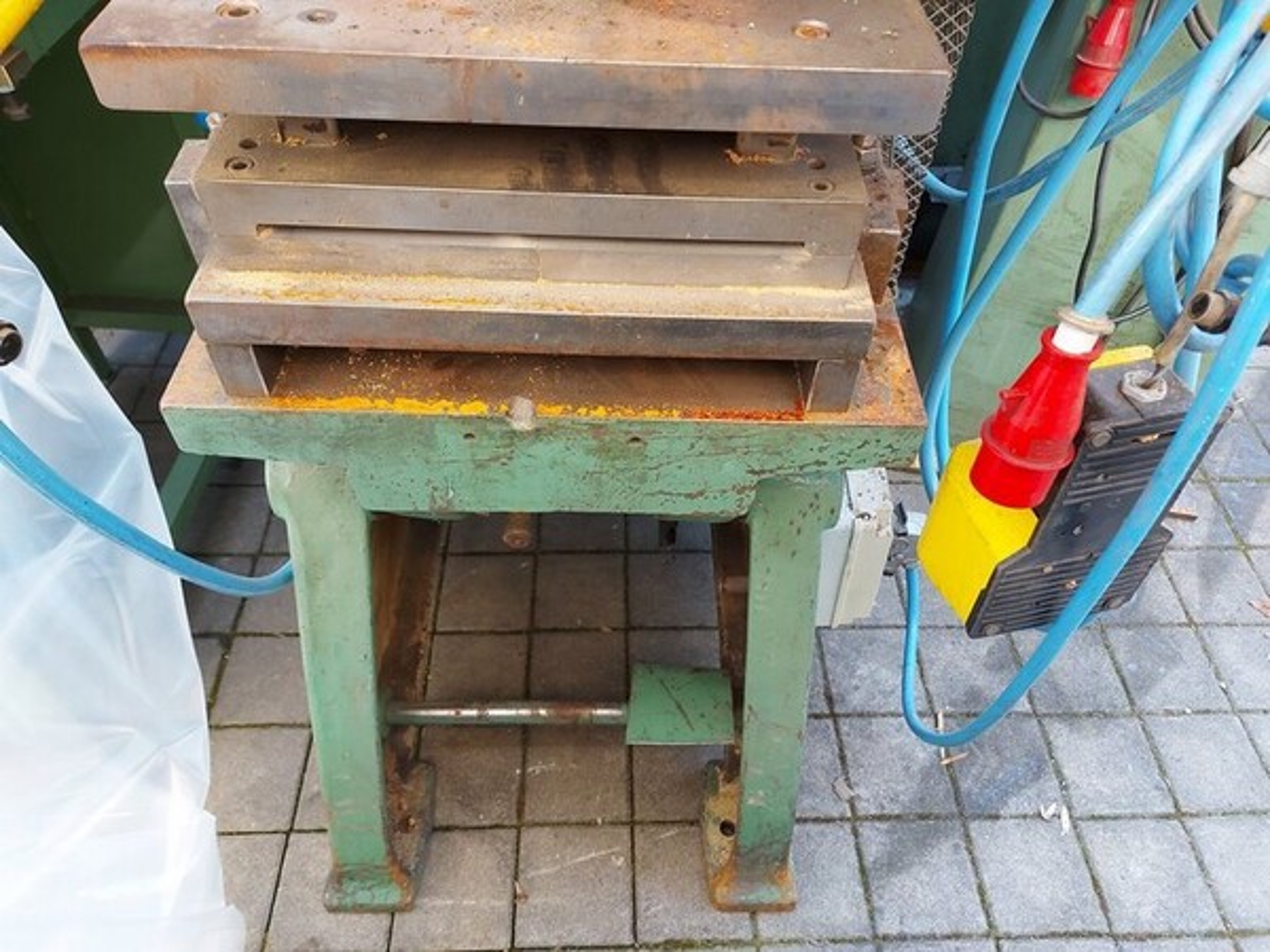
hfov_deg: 71.6
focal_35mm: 24
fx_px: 881
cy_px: 476
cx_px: 635
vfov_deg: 56.8
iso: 100
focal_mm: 5.23
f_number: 1.8
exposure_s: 1/60
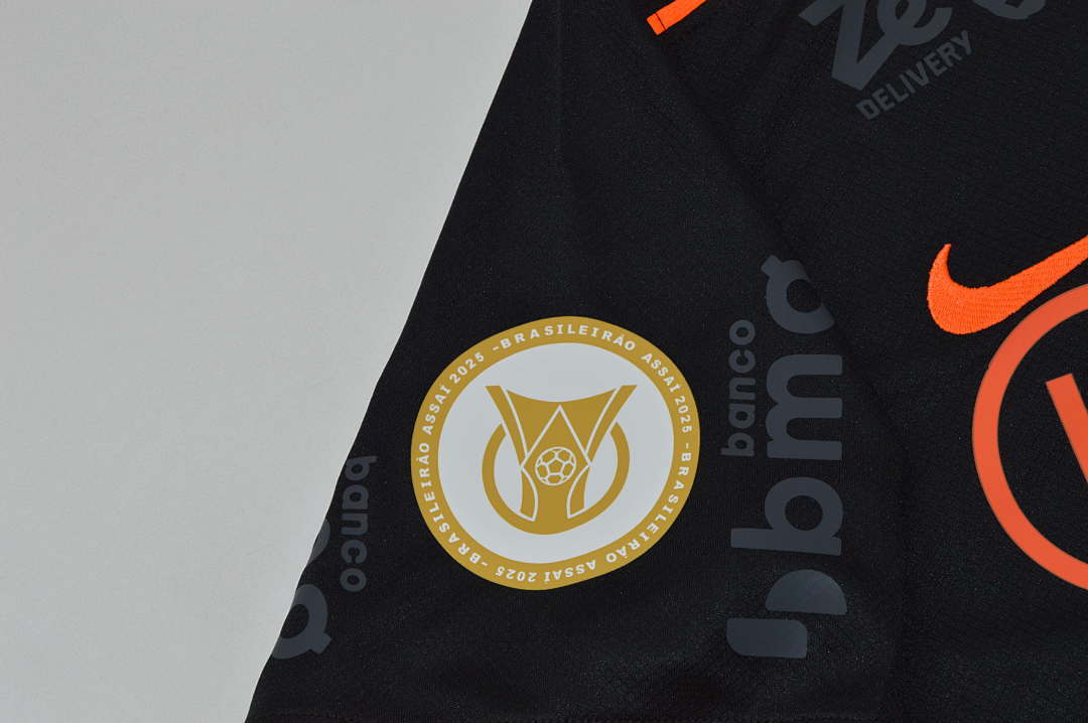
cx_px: 544
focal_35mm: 158
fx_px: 4756
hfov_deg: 13.1
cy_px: 362
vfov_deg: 8.7
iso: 400
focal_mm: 105
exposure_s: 1/200
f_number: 14
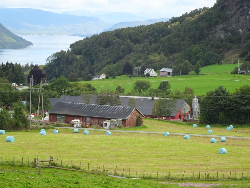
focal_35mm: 119
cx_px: 135
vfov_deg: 12.4
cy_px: 106
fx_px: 859
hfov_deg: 16.6
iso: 80
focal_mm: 15.92
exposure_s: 1/125
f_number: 5
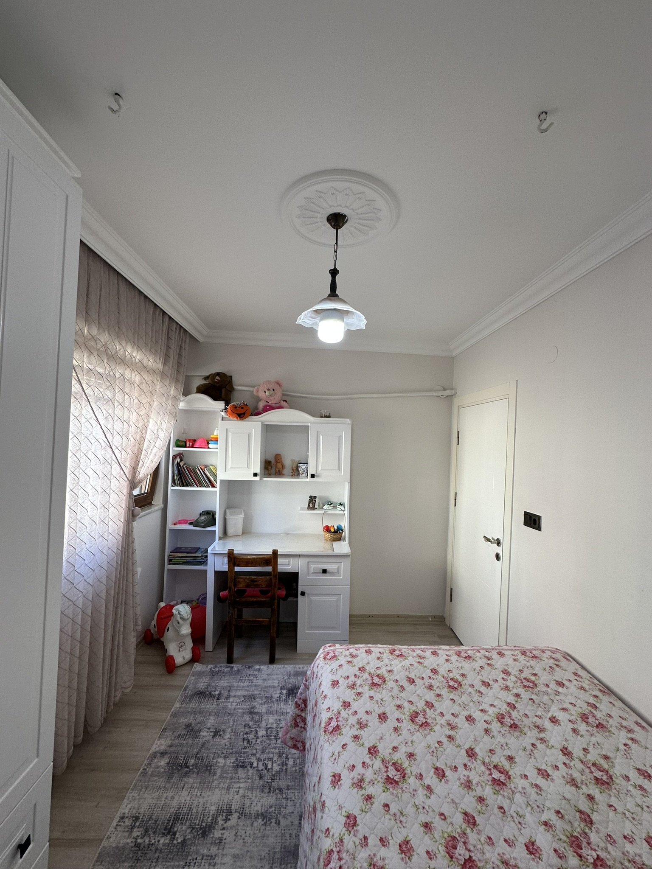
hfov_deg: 85.7
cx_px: 326
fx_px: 352
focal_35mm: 14
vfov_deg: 102.1
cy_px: 434
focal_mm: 2.22
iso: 100
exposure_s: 1/100
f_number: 2.2
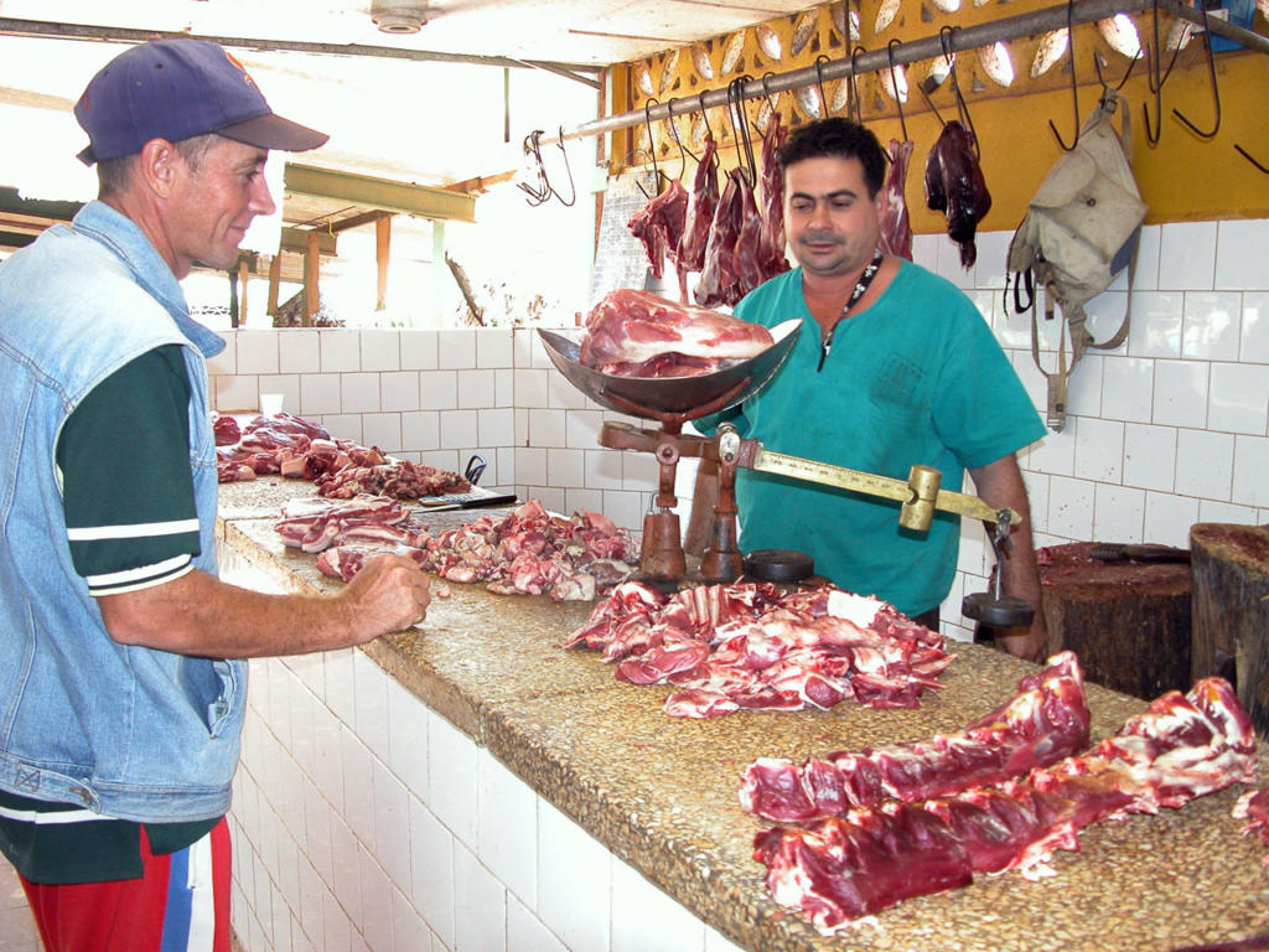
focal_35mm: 35
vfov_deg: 40.7
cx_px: 634
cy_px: 476
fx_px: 1283
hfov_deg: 52.6
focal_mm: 8.9
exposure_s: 1/43
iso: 200
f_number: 2.8
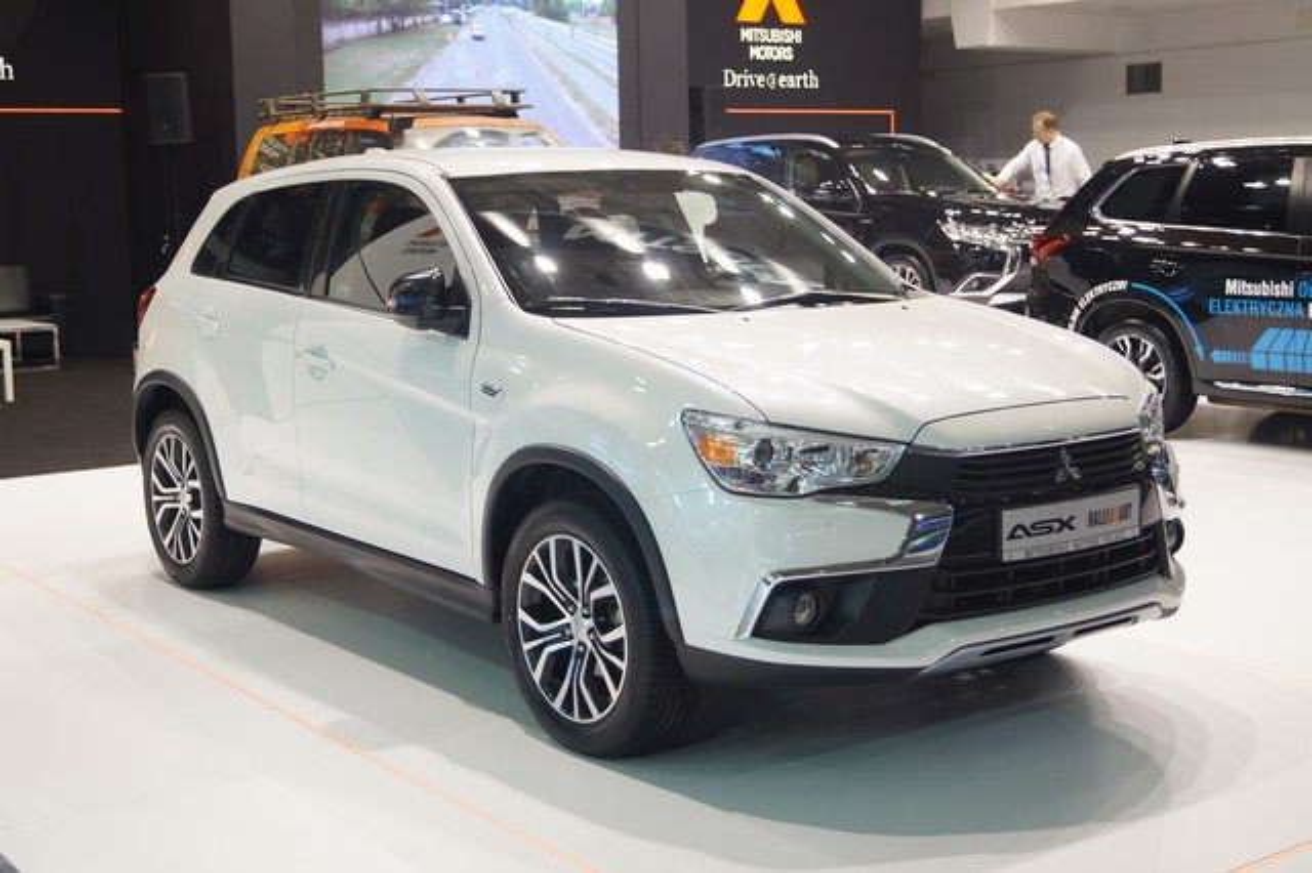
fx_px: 1639
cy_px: 436
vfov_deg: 29.8
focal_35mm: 45
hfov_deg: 43.6
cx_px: 656
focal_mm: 30
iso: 400
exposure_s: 1/50
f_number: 4.5
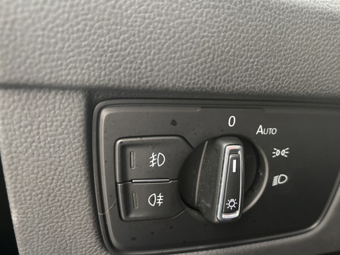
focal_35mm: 34
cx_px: 208
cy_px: 145
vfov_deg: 41.7
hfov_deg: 53.5
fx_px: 334
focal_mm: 5.96
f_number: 1.6
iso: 640
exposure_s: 1/30
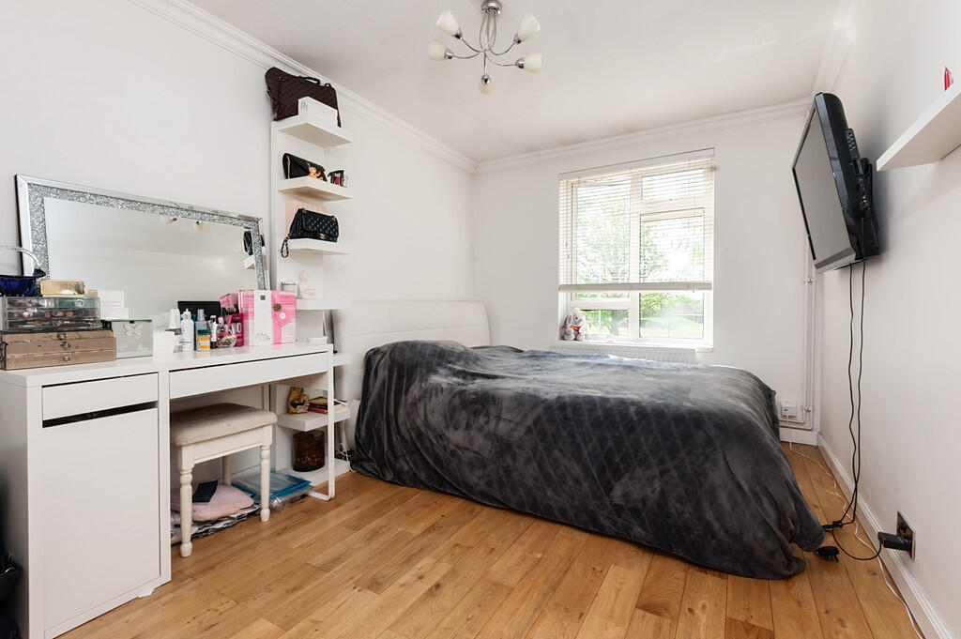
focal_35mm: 16
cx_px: 480
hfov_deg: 96.8
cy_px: 320
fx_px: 427
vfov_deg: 73.7
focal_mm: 16
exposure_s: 1/60
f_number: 9
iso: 400
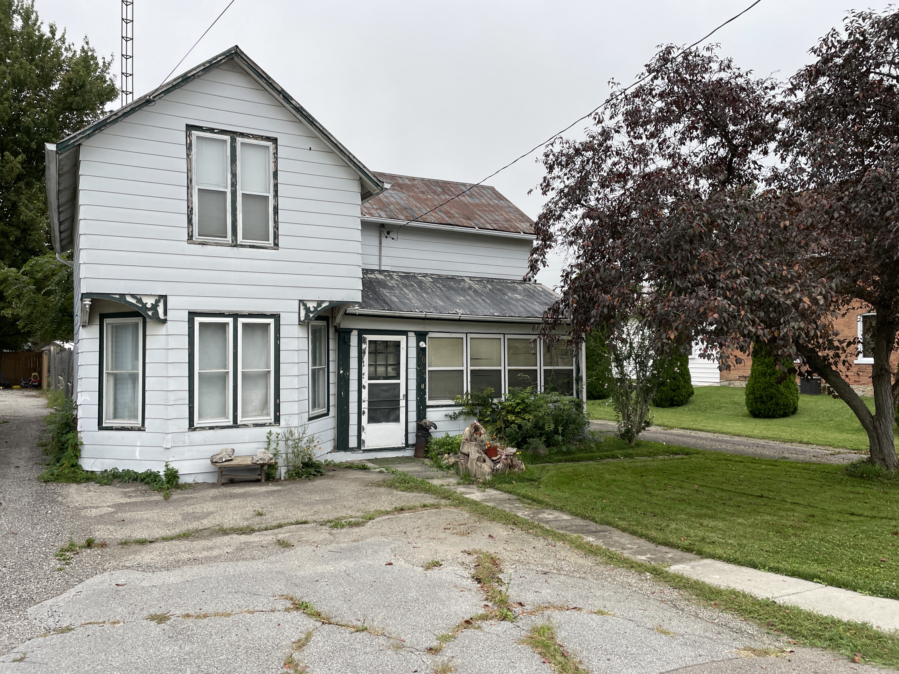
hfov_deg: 67.3
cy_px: 337
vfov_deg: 53.1
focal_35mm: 26
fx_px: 675
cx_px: 450
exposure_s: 1/121
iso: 40
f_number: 1.6
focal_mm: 4.2
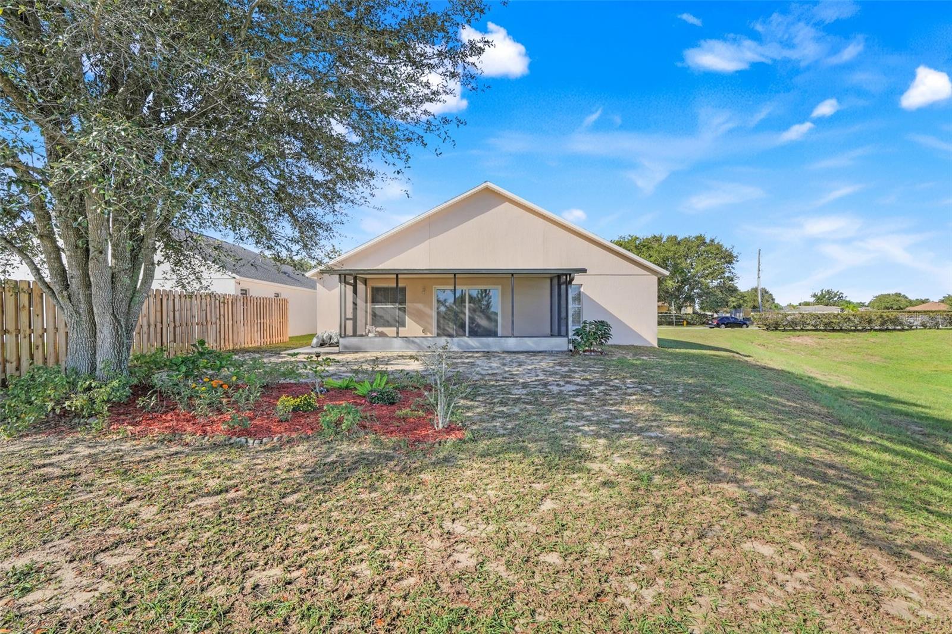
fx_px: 436
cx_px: 476
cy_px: 317
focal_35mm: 16
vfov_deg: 72.0
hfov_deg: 95.0
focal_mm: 16.5
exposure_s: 1/320
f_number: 9
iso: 250
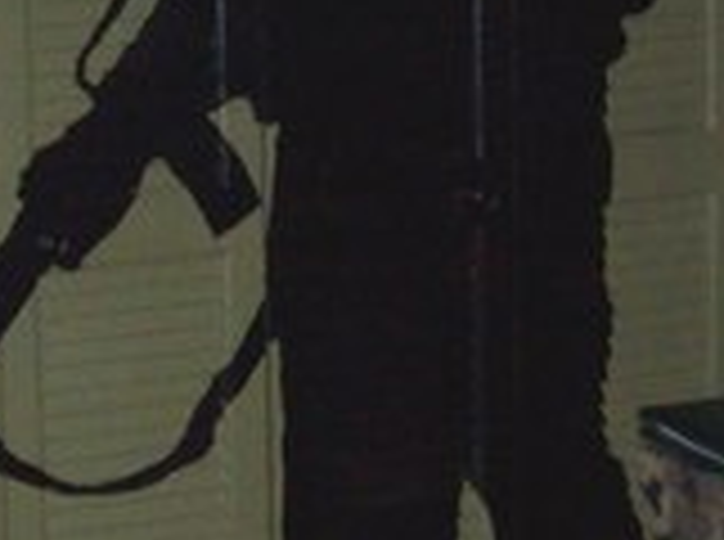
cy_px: 79
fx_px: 3276
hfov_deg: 12.6
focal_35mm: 157
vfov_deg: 9.4
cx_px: 216
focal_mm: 6
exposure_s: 1/64
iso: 200
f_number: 2.7
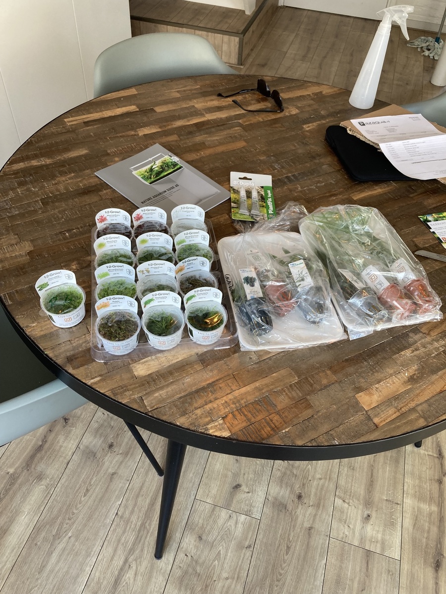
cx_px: 223
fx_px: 481
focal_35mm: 28
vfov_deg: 63.4
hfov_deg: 49.7
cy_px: 297
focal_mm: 3.99
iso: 64
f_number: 1.8
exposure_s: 1/50
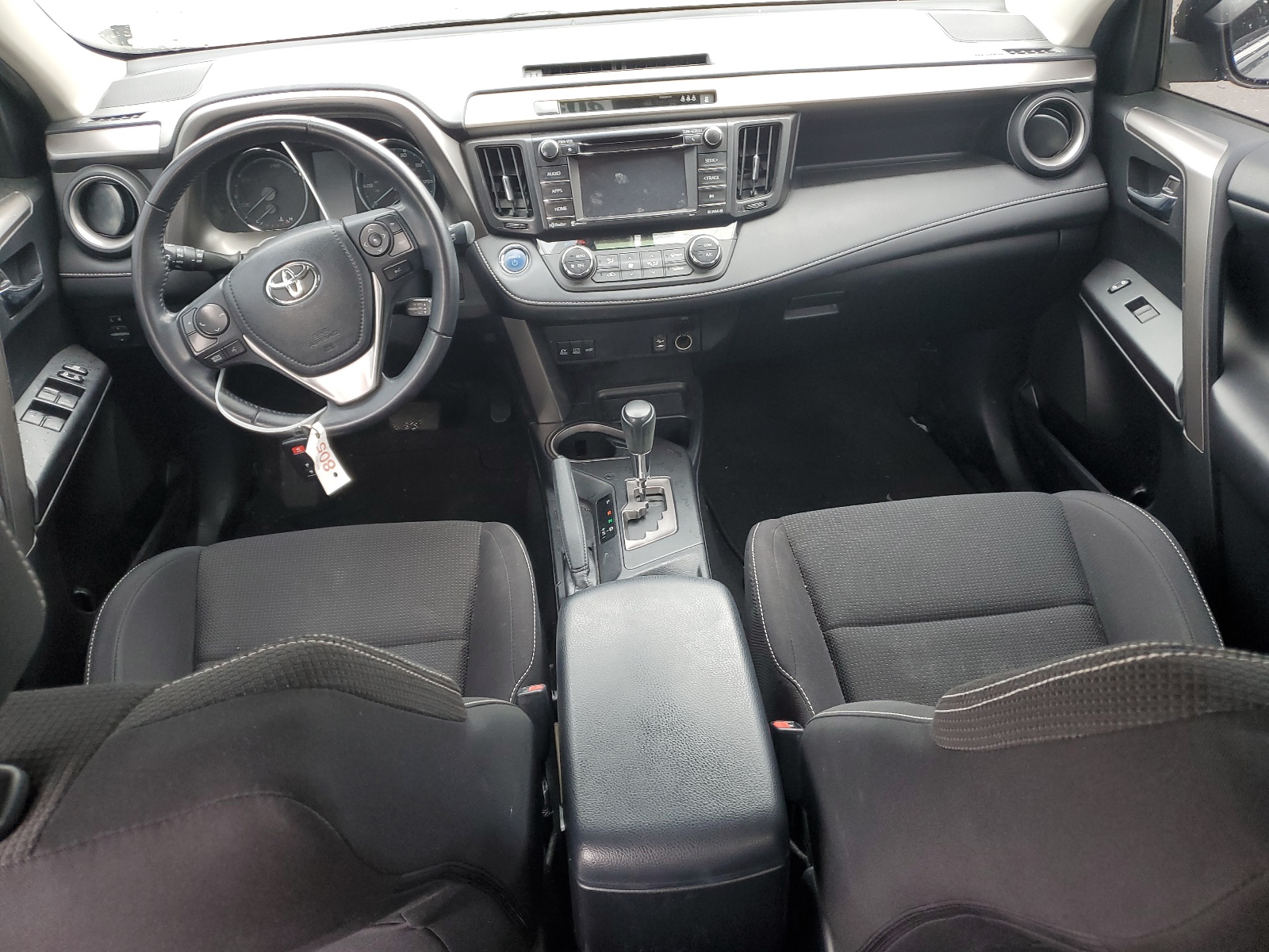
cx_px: 634
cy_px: 476
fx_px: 953
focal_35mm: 26
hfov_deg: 67.3
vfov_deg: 53.1
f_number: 1.5
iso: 65
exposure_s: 1/60.2
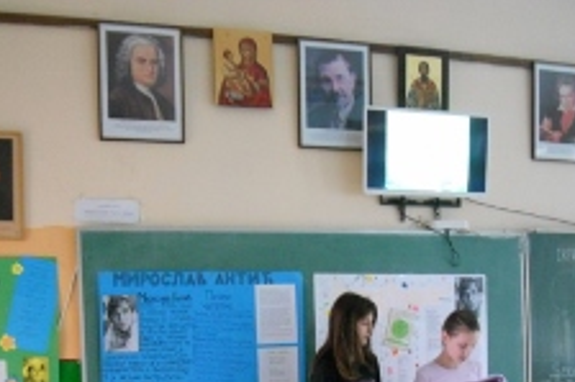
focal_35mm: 44
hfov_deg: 44.5
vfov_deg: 29.4
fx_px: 702
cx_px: 308
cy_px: 335
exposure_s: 1/8
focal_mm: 4.9
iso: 640
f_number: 3.2
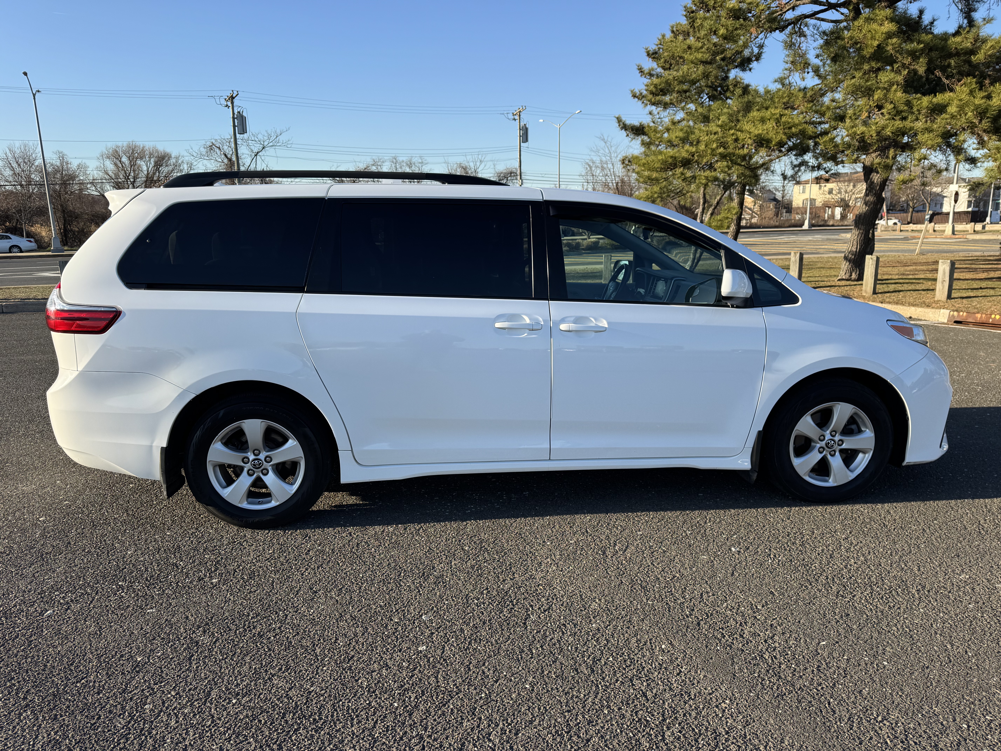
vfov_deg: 56.8
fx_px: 694
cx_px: 500
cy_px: 376
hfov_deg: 71.6
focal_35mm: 24
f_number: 1.78
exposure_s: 1/2252
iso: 80
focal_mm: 6.76
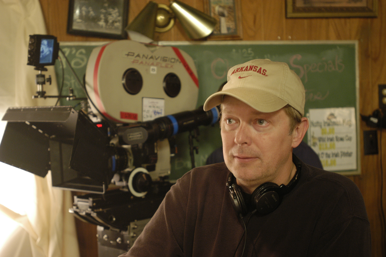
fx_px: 562
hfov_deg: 37.9
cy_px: 128
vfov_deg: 25.7
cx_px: 193
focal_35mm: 52
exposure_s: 1/40
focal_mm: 35
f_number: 2.8
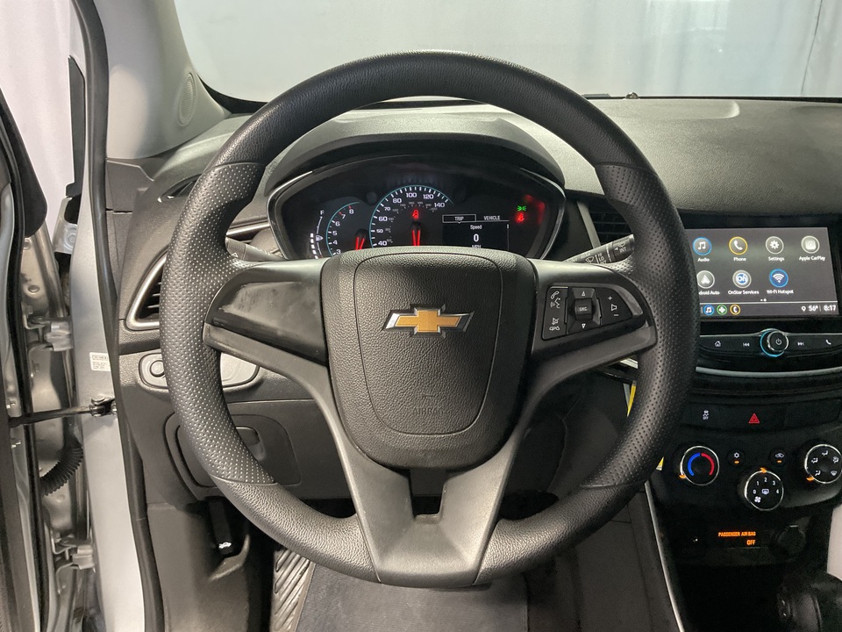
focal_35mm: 29
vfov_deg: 48.2
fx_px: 705
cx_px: 421
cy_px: 316
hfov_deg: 61.7
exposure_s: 1/60
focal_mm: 3
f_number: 1.8
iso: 200
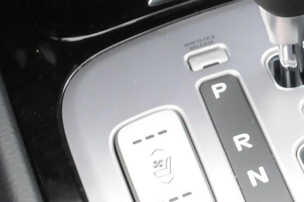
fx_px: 1084
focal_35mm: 128
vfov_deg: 10.6
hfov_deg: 15.6
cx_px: 314
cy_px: 12
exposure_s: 1/30
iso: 2000
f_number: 10
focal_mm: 29
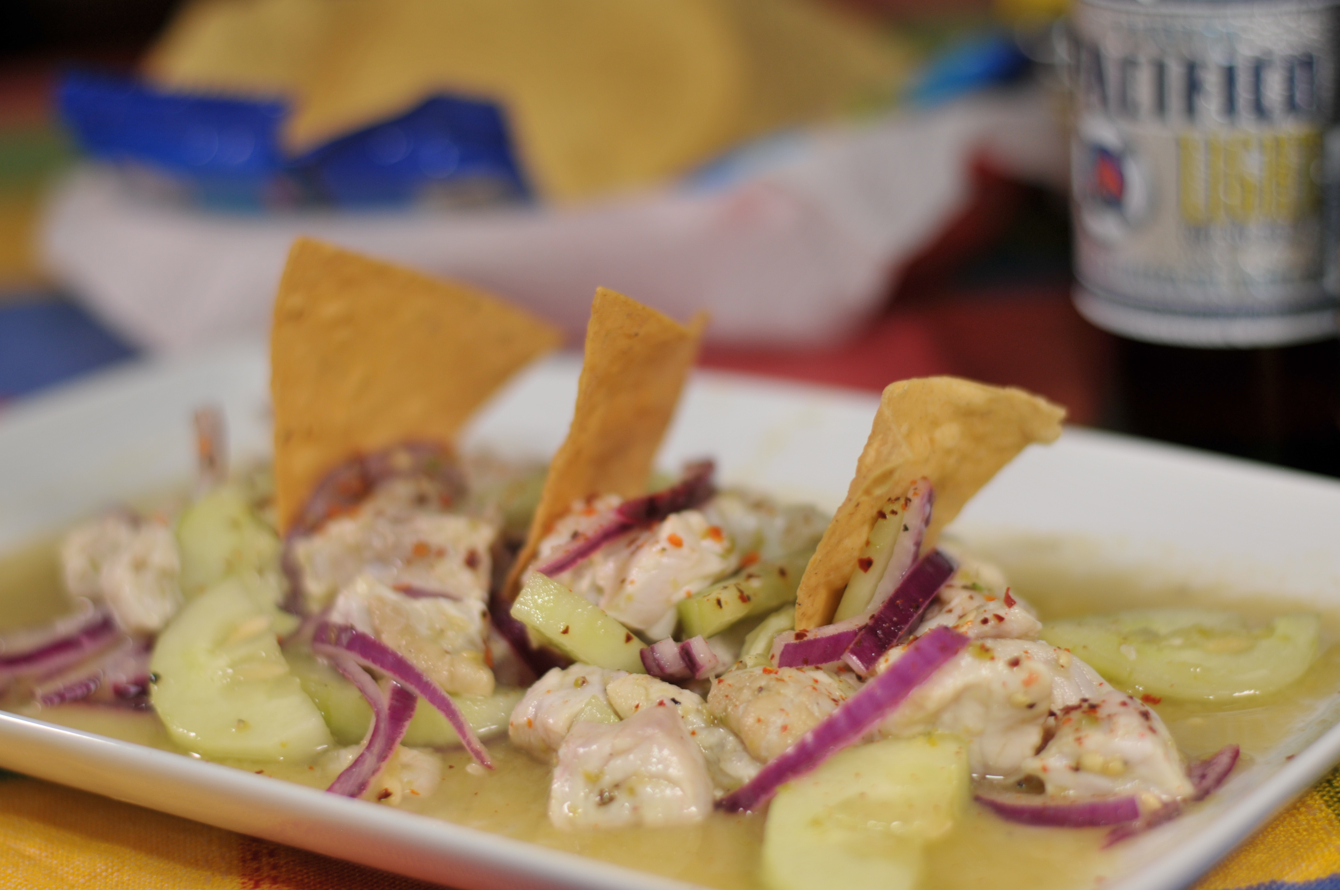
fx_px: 2974
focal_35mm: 80
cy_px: 447
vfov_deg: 17.0
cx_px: 631
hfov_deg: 25.4
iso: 200
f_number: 2
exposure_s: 1/125
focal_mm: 50
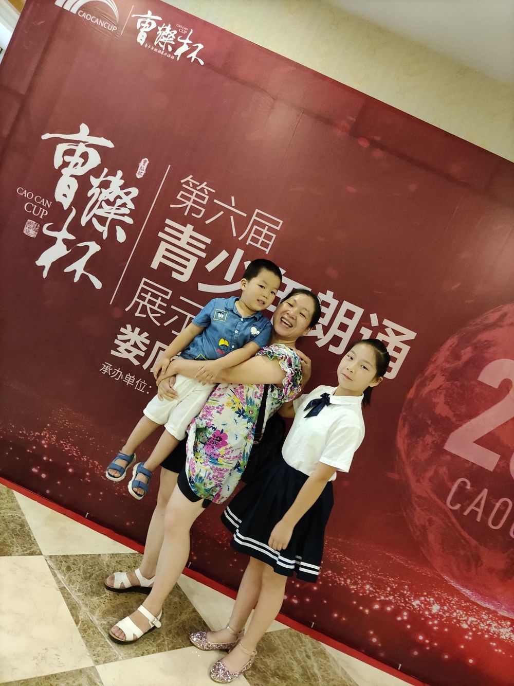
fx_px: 495
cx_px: 257
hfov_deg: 54.9
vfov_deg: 69.4
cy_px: 343
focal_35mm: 25
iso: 1145
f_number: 1.79
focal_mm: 4.71
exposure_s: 1/33
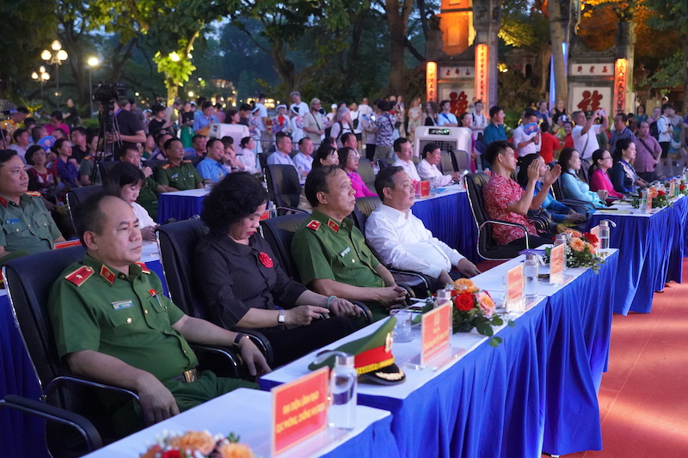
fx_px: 936
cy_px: 229
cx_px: 344
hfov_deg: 40.4
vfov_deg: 27.5
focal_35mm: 49
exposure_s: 1/160
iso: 10000
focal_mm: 49
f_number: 4
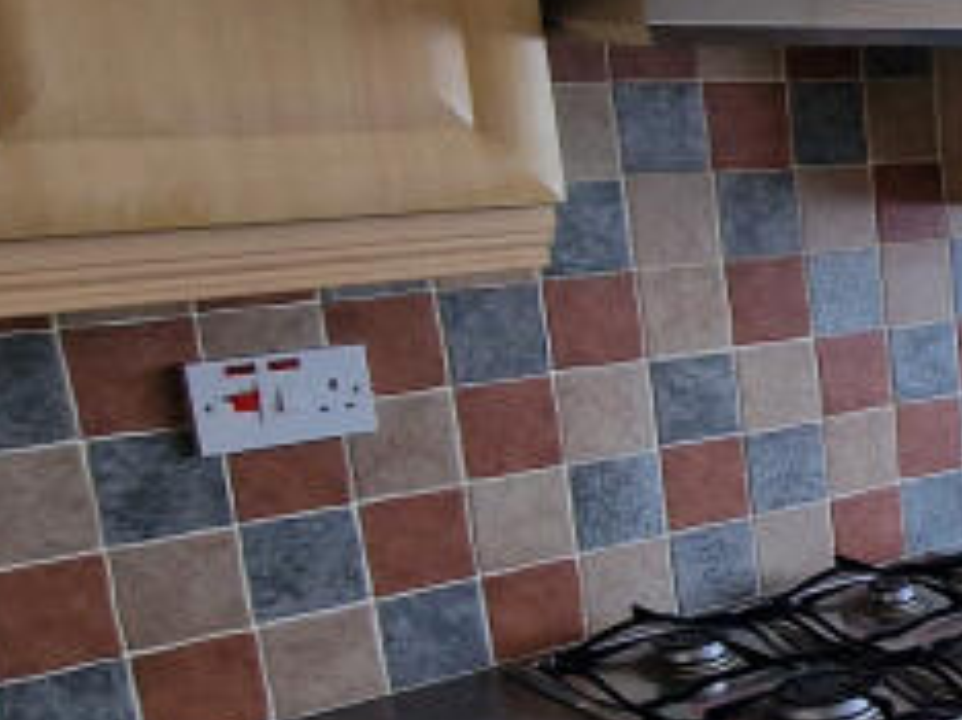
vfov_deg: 25.4
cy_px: 510
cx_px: 1558
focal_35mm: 57
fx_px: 1582
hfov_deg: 23.9
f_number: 2.2
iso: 125
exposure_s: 1/50
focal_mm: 2.2
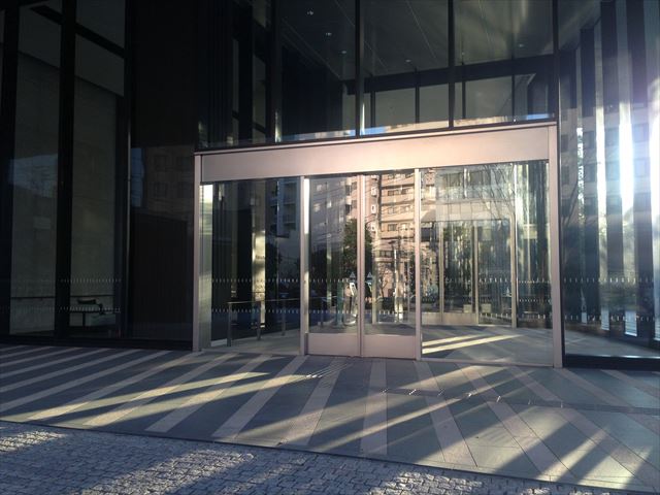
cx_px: 330
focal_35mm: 33
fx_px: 629
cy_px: 248
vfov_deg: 42.9
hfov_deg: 55.4
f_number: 2.4
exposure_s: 1/120
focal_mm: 4.13
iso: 80
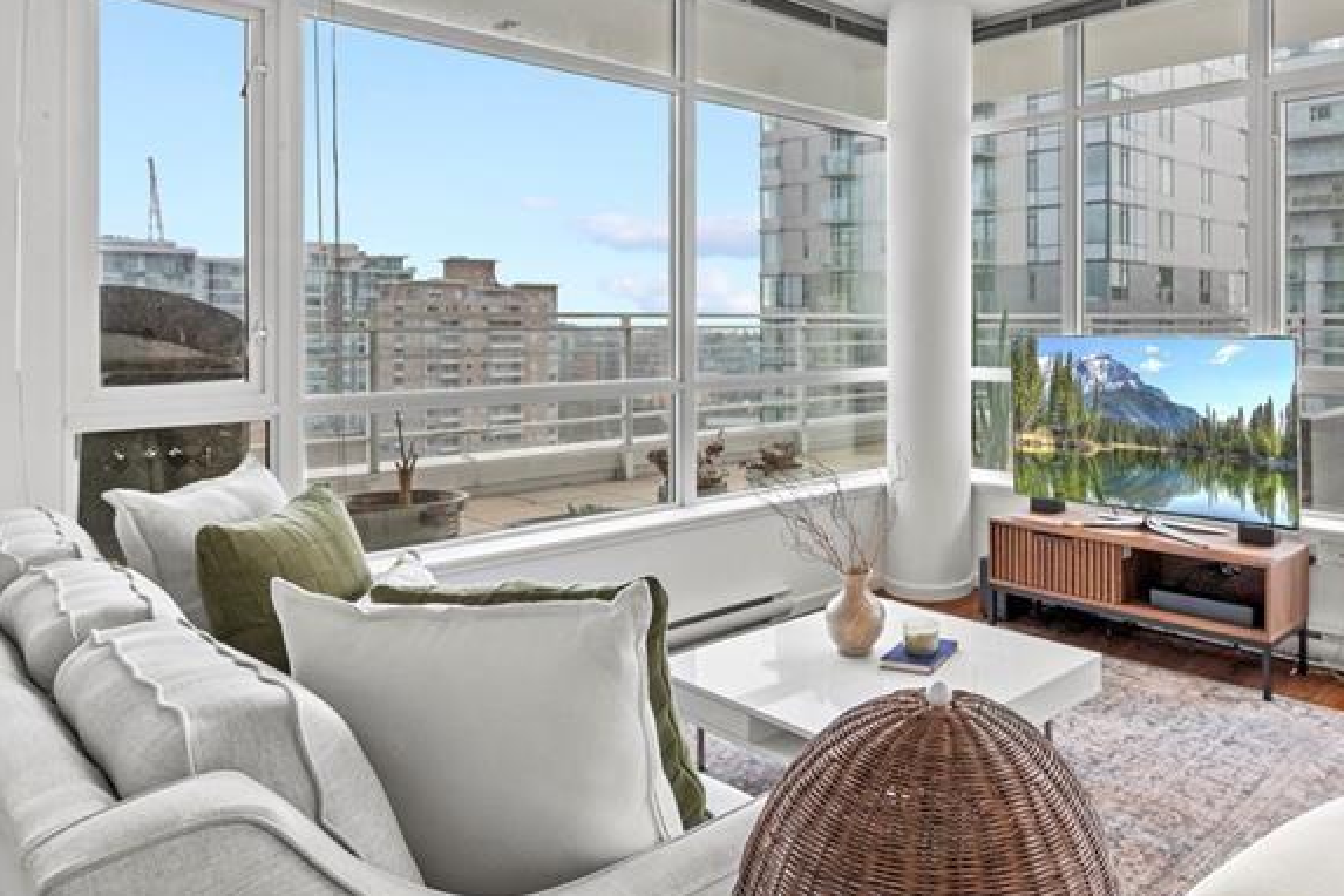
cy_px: 340
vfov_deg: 50.8
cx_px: 934
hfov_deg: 68.7
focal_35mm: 25
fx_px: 933
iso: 400
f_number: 7.1
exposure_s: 1/20
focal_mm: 14
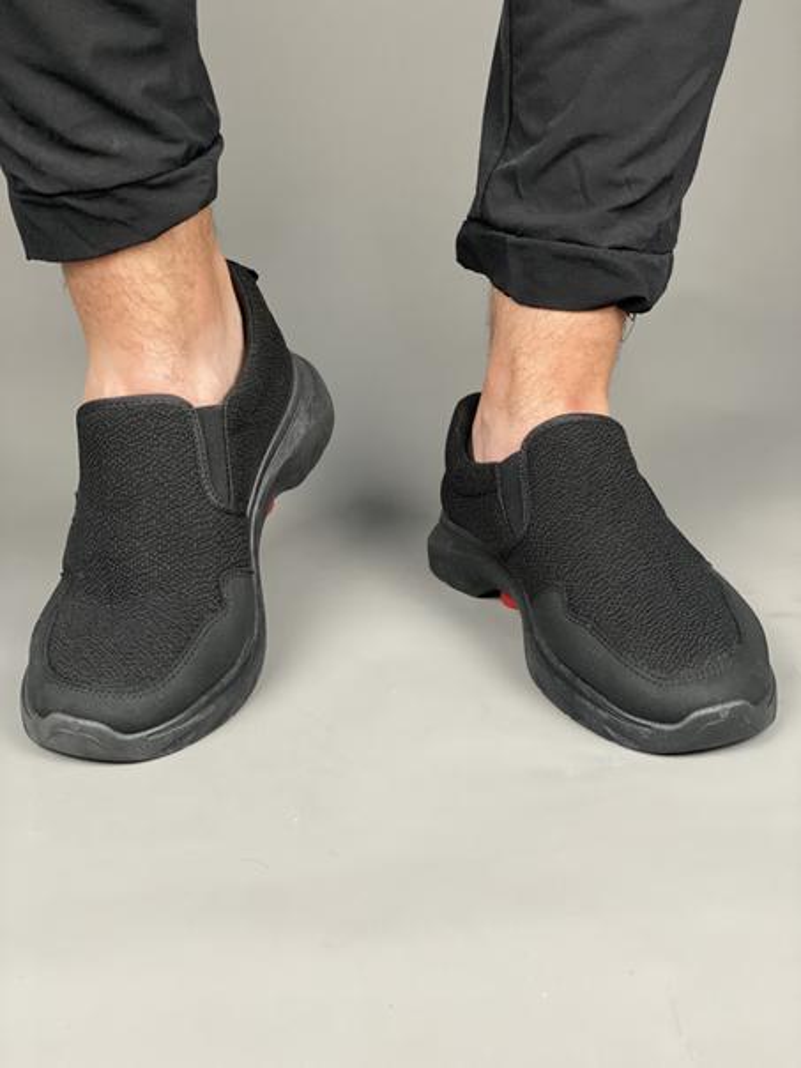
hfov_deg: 28.0
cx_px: 400
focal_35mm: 52
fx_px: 1604
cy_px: 534
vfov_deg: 36.8
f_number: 2
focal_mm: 6
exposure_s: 1/116
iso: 250
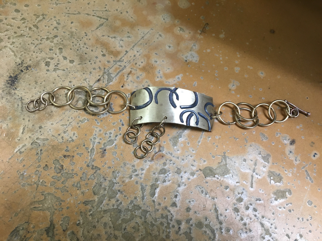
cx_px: 161
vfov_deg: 48.2
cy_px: 120
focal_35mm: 29
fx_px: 270
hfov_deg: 61.7
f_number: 2.2
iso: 100
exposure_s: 1/30
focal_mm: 4.15
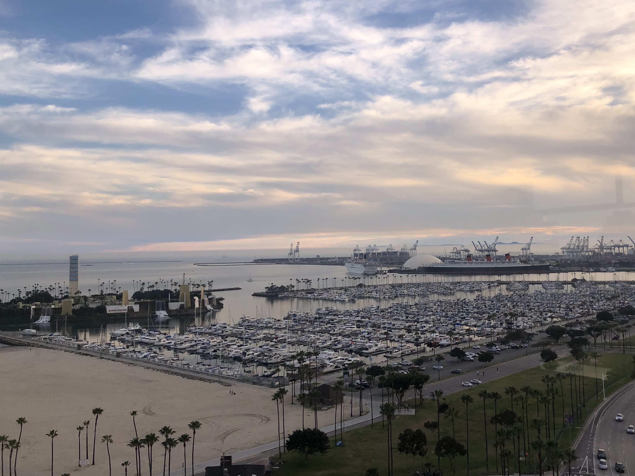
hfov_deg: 53.8
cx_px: 355
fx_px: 624
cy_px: 212
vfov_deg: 41.7
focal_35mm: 34
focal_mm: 3.99
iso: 20
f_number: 1.8
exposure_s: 1/979
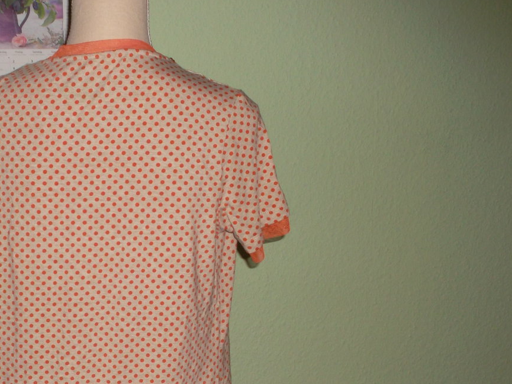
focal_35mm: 57
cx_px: 133
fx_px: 843
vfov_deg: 25.4
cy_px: 287
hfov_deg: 33.2
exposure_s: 1/50
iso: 100
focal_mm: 5.2
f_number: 3.7
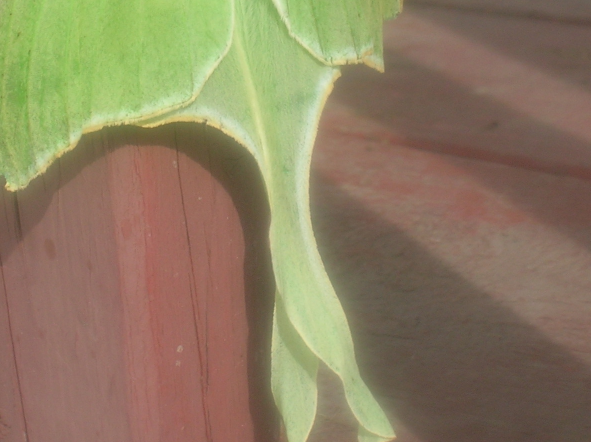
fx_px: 2081
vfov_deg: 12.1
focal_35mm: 122
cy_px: 58
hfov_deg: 16.2
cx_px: 298
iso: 50
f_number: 6.1
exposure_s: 1/176
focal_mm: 10.4
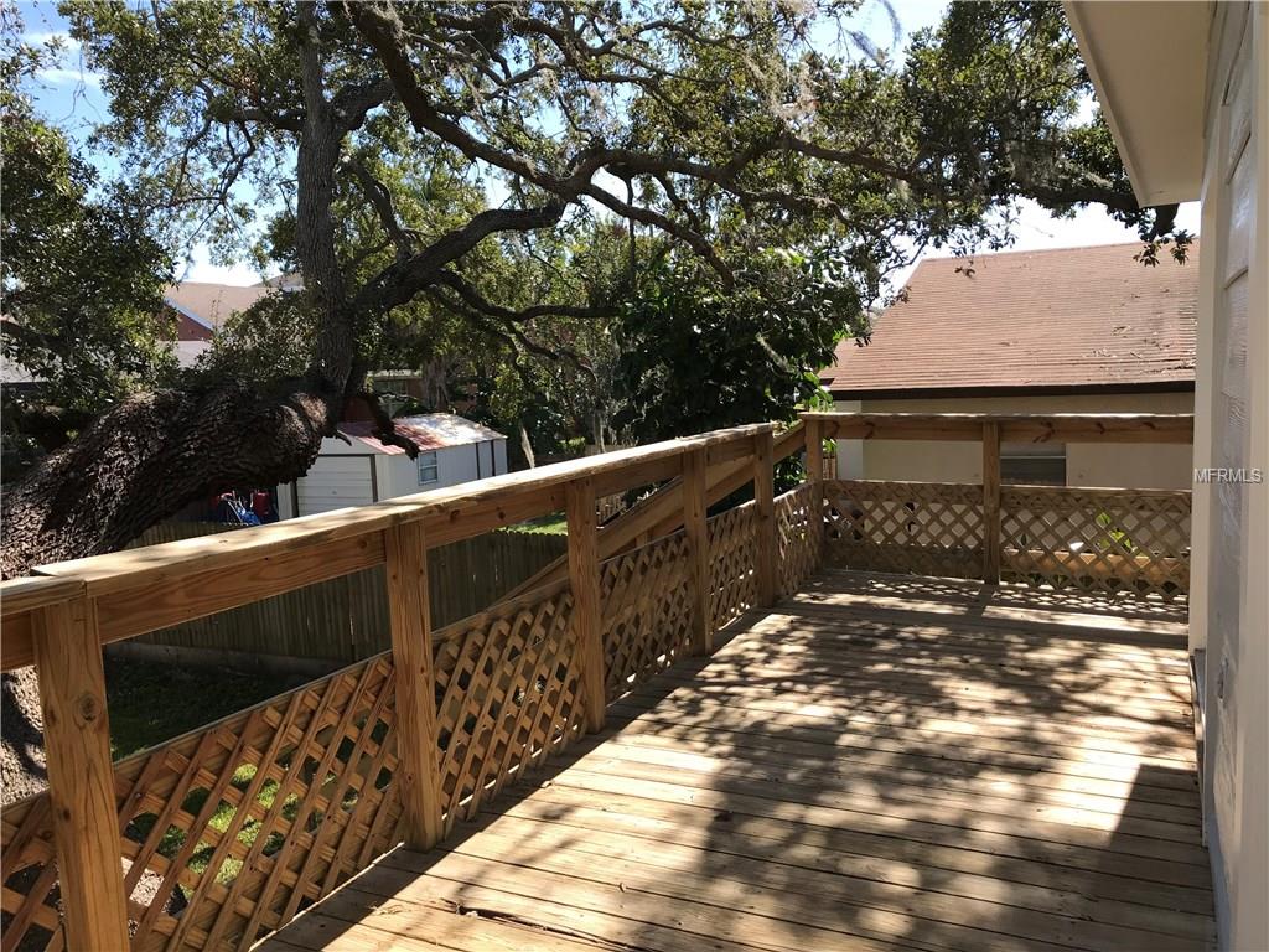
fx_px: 1026
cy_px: 476
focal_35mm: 28
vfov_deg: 49.7
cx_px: 634
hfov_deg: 63.4
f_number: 1.8
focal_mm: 3.99
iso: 20
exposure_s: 1/1041
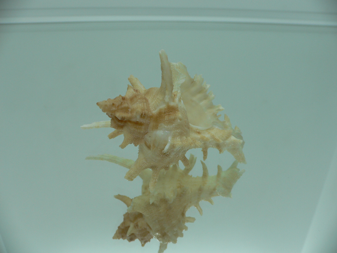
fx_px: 341
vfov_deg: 40.7
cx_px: 168
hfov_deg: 52.6
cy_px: 126
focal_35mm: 35
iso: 80
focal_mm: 4.6
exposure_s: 1/80
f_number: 2.8
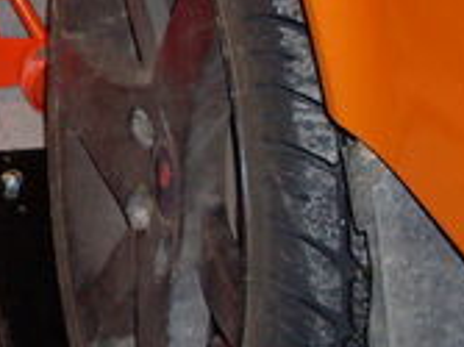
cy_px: -6
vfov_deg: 10.1
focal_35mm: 146
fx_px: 1956
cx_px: -186
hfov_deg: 13.0
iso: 100
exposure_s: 1/45
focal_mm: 6.3
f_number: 2.8
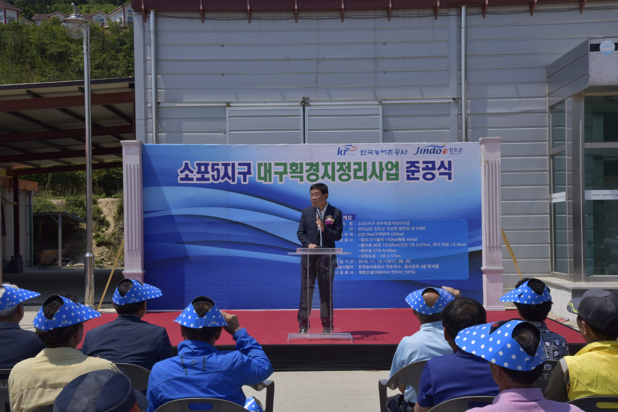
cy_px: 206
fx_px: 944
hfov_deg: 36.2
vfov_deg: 24.6
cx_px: 309
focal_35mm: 55
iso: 220
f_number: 22
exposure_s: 1/125
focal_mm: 55
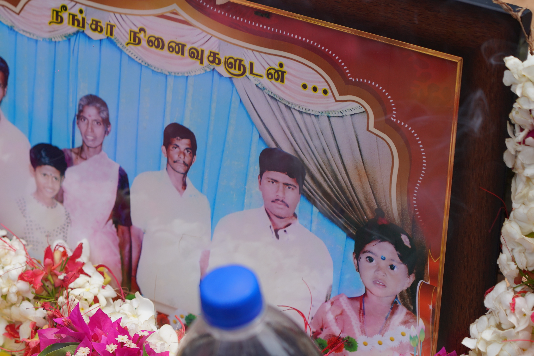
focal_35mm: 203
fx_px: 3012
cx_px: 89
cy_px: 323
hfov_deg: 10.1
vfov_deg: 6.8
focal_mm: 84
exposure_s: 1/1000
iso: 100
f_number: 4.5
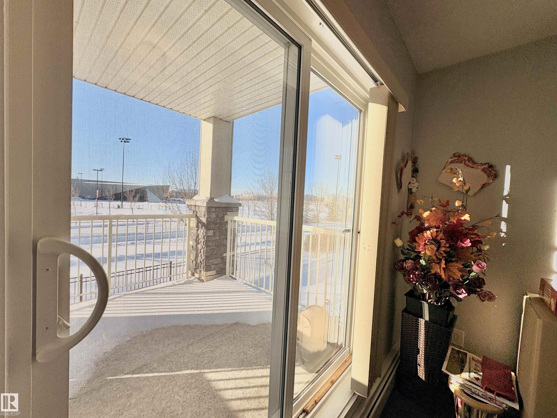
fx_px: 225
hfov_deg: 102.1
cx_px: 278
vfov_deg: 85.7
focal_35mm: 14
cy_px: 209
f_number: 2.2
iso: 50
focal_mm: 2.22
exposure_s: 1/1637
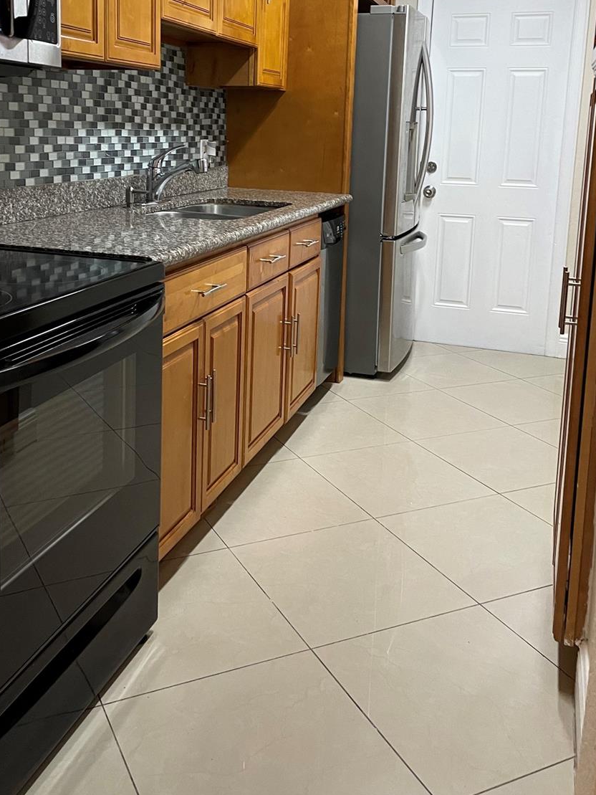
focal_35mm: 36
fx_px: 826
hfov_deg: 39.5
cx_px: 246
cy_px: 247
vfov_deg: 50.2
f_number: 1.6
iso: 200
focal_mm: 4.2
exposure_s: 1/60
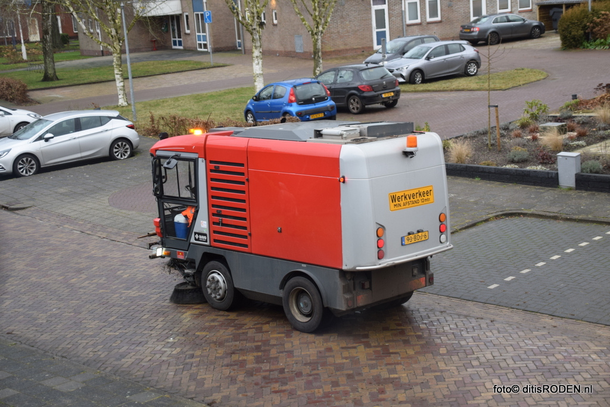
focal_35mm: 66
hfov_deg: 30.5
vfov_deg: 20.6
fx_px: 1118
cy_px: 204
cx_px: 305
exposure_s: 1/80
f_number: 4.8
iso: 400
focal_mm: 44
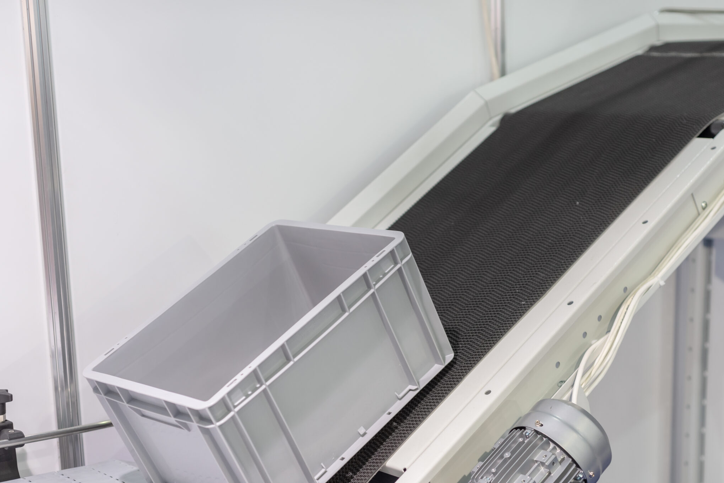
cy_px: 302
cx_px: 427
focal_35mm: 63
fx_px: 1267
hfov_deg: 31.8
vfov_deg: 21.5
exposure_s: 1/60
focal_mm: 50
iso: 500
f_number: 3.2
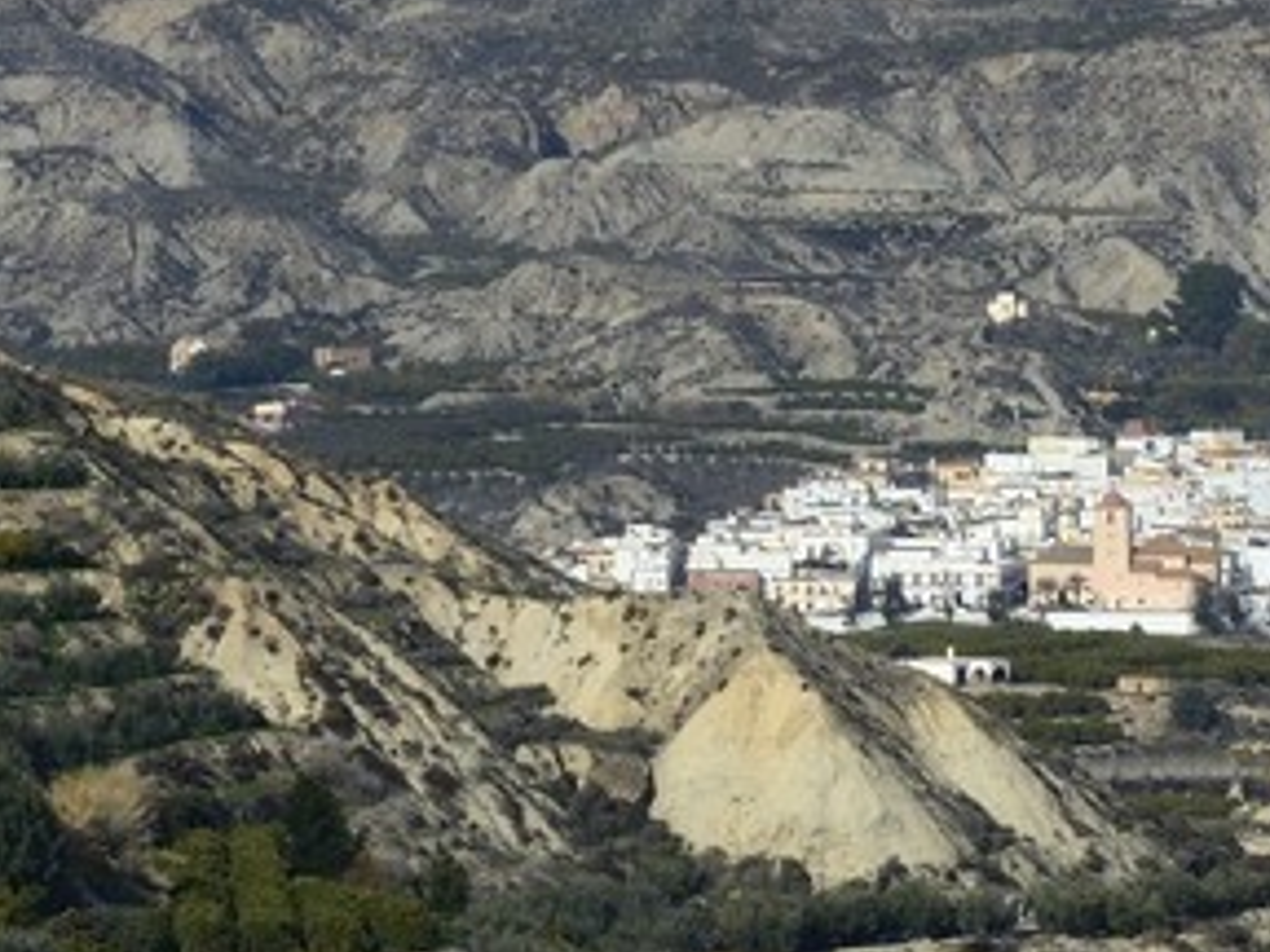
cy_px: 917
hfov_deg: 5.1
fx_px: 13721
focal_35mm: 374
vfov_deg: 4.0
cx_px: 3440
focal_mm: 70
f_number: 14
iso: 200
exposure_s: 1/250
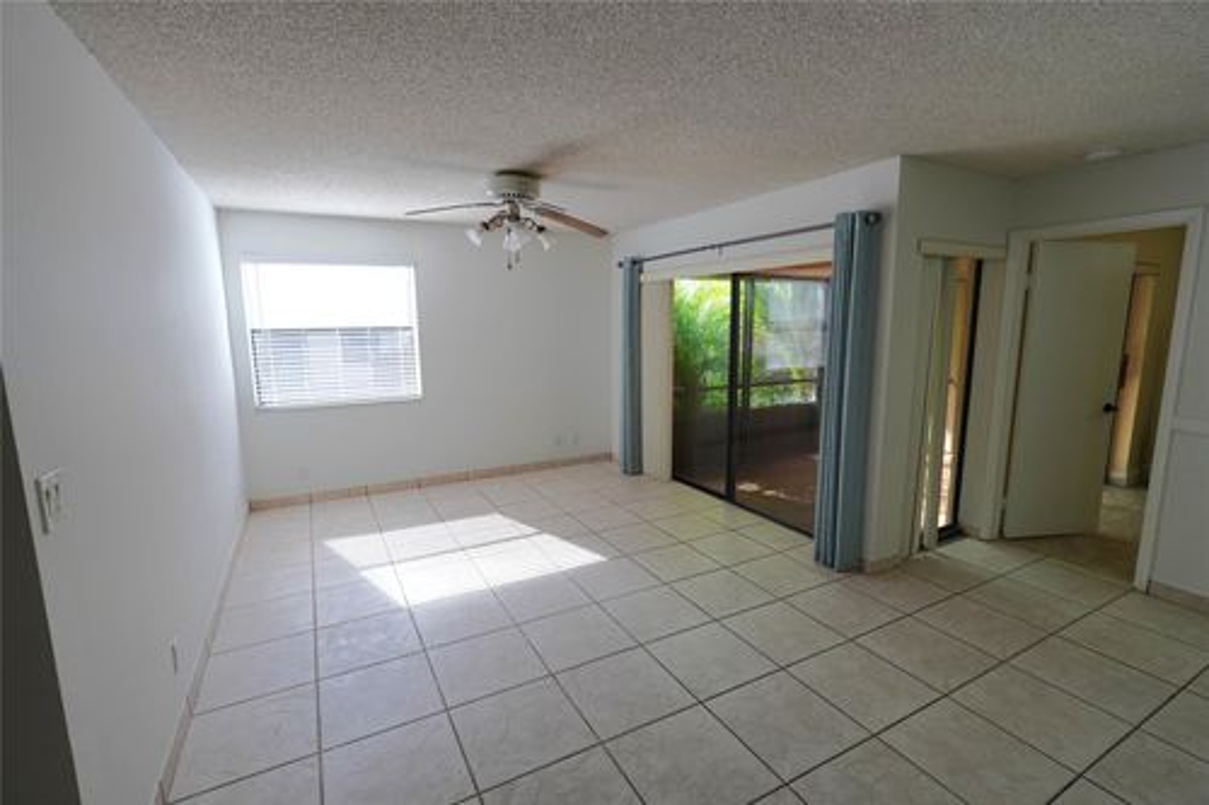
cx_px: 604
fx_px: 554
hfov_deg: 95.0
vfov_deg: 72.0
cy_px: 402
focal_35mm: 16
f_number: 4
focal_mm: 11
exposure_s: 1/160
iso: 500
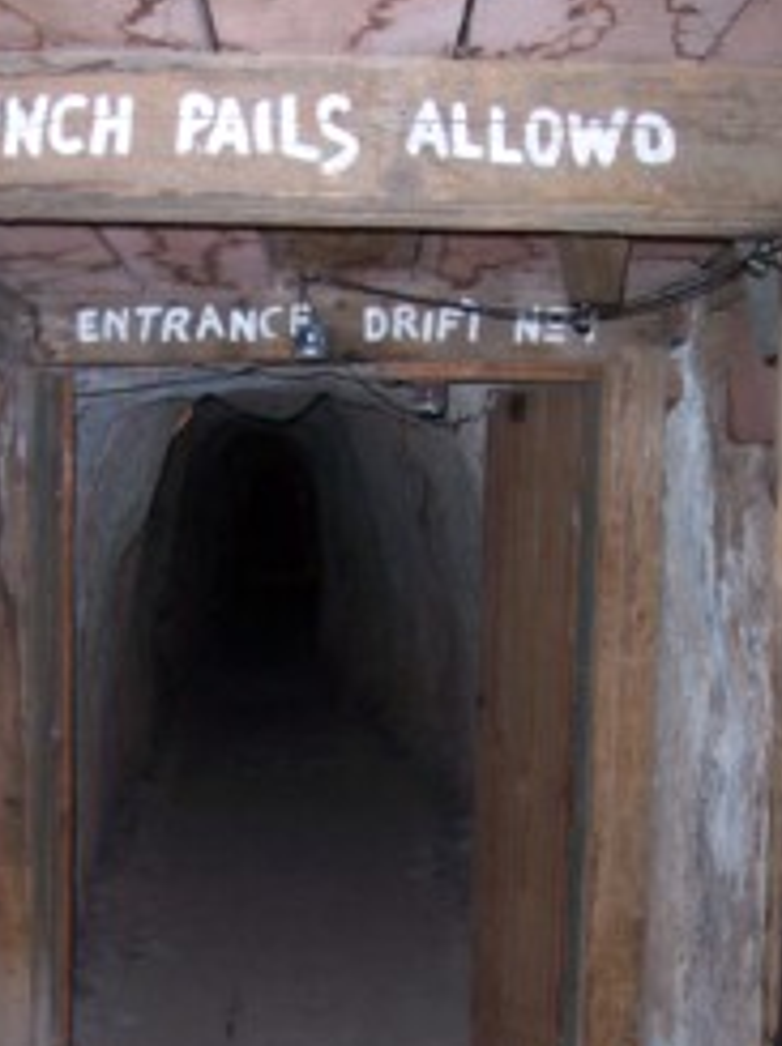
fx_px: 1691
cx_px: 291
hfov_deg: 26.0
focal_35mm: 56
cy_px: 715
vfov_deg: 34.0
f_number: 2.8
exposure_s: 1/30
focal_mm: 8
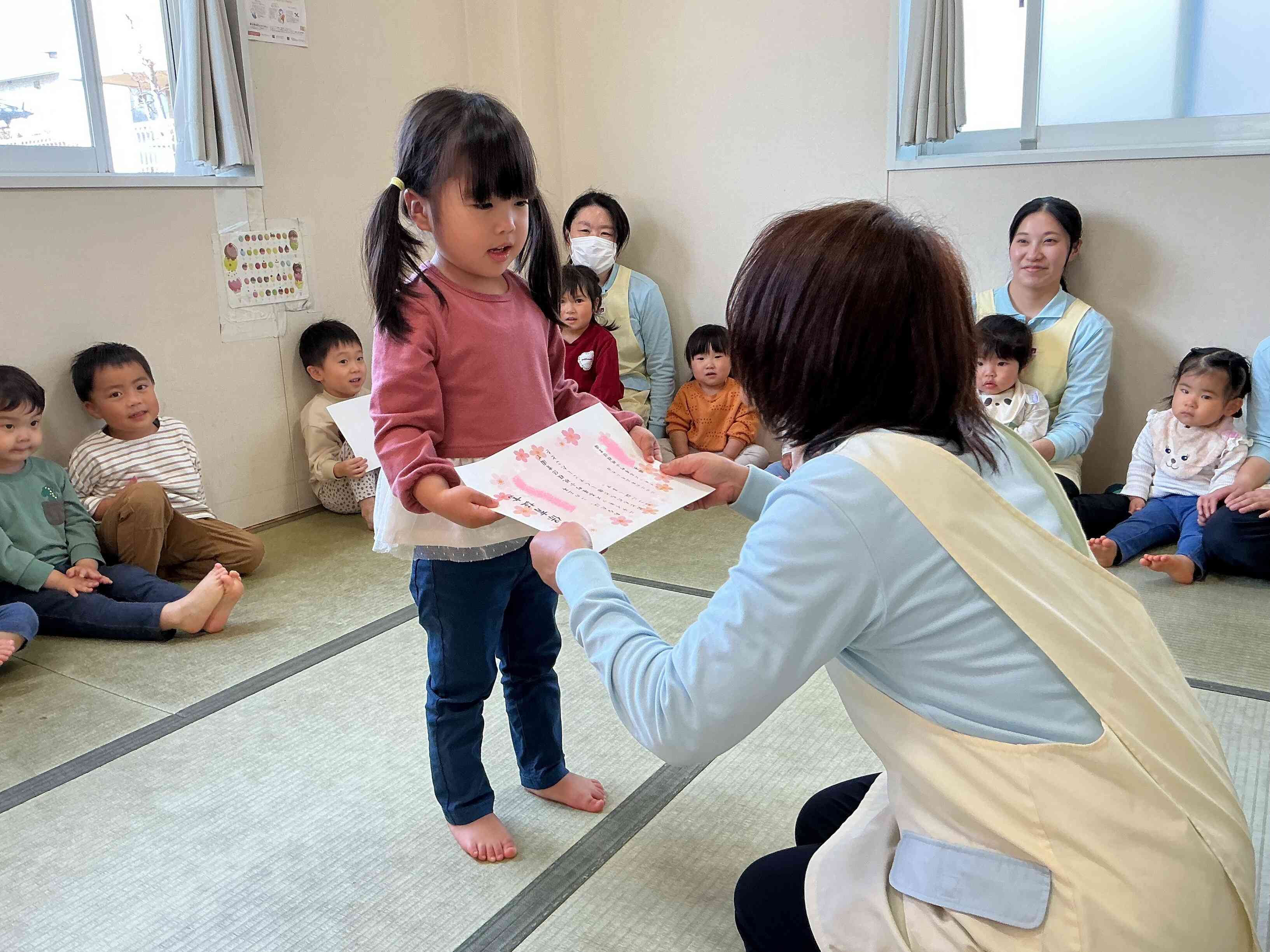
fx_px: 1064
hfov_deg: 61.7
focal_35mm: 29
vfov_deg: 48.2
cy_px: 476
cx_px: 635
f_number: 1.8
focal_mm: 3
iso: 50
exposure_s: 1/120
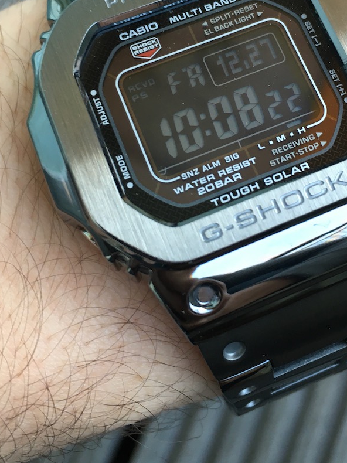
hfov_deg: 30.8
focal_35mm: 47
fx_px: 629
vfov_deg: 39.8
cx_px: 208
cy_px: 142
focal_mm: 4.15
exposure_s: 1/33
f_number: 2.2
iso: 64
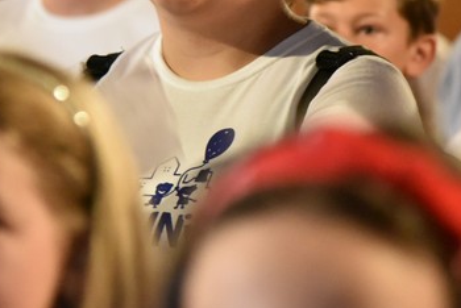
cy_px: -41
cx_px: 225
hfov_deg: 7.3
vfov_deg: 4.9
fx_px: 3601
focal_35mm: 281
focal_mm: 120
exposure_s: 1/125
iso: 12800
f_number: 4
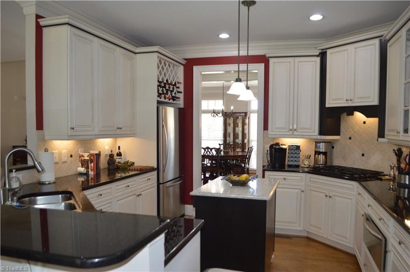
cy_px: 136
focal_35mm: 27
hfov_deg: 67.4
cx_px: 205
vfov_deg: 47.8
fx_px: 307
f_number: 4
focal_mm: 18
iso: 400
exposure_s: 1/100
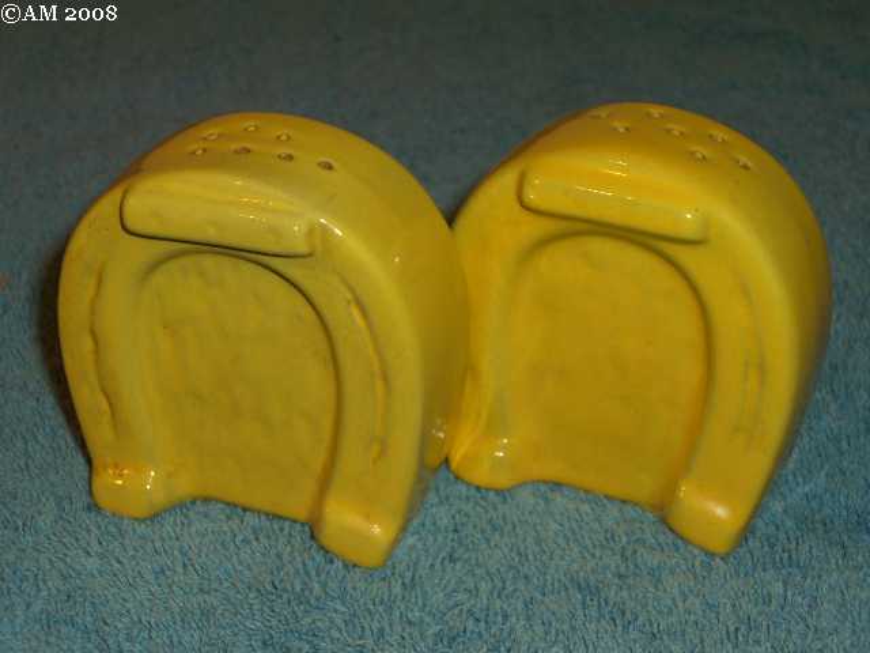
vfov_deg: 22.3
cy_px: 326
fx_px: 1659
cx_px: 435
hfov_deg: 29.4
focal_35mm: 66
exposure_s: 1/30
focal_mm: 13.7
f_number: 7.6
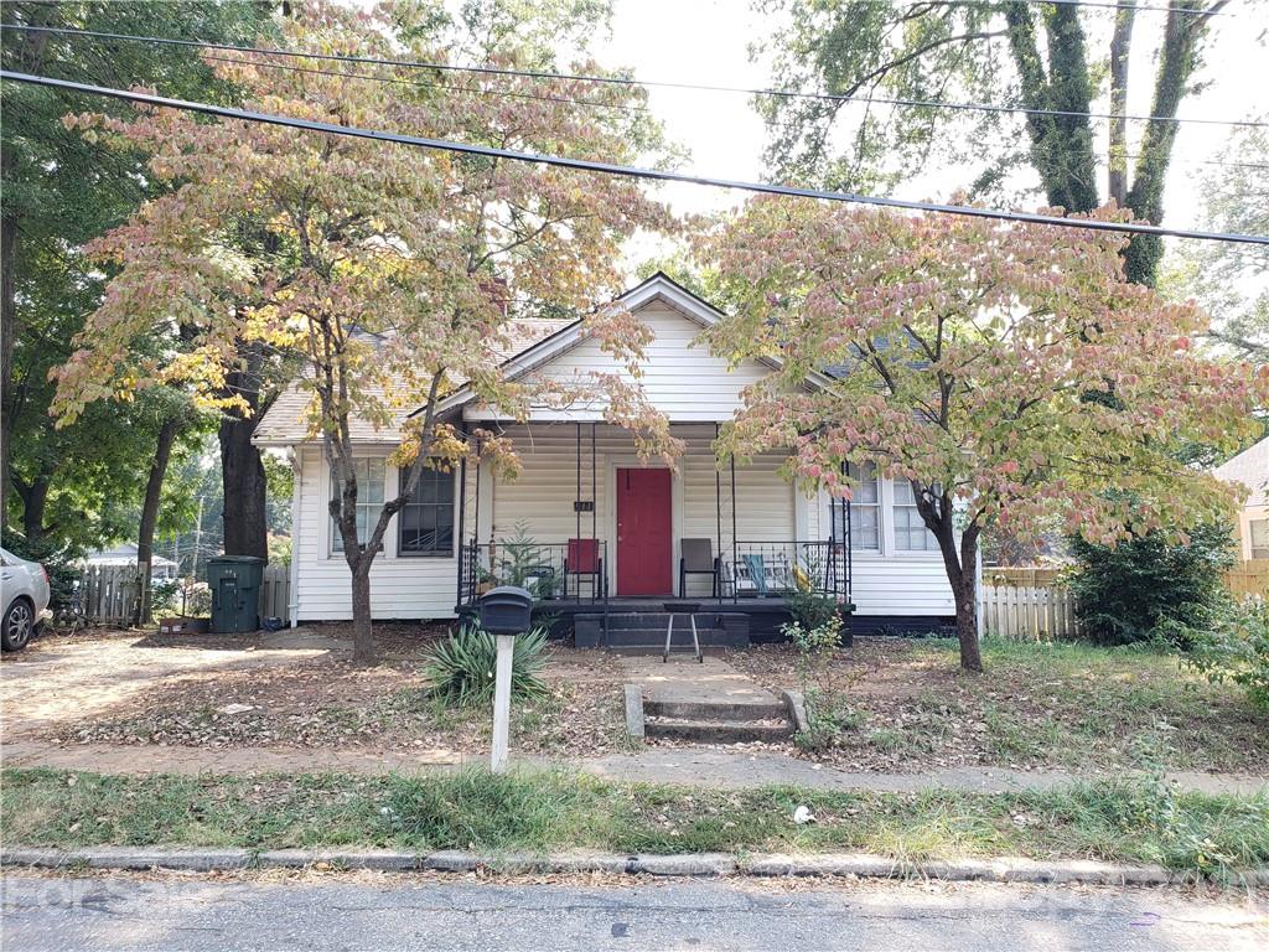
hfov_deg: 67.3
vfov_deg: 53.1
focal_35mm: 26
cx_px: 634
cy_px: 476
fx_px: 953
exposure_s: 1/152
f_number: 2.4
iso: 50
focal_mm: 4.3
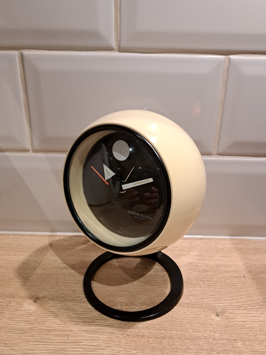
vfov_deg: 71.6
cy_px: 178
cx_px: 133
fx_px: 246
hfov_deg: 56.8
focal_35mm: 24
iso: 200
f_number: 1.8
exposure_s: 1/50
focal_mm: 5.23
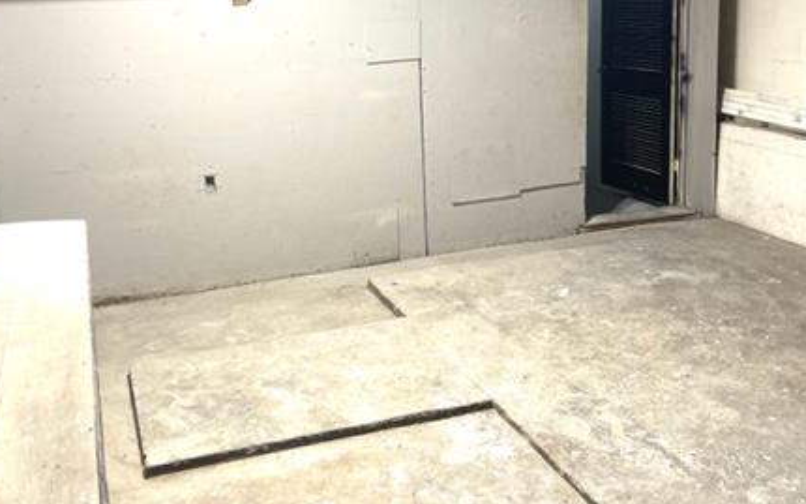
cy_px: 118
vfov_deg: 30.7
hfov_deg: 48.1
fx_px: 901
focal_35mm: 41
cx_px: 364
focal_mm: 5.1
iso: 125
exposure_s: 1/120
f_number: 1.6
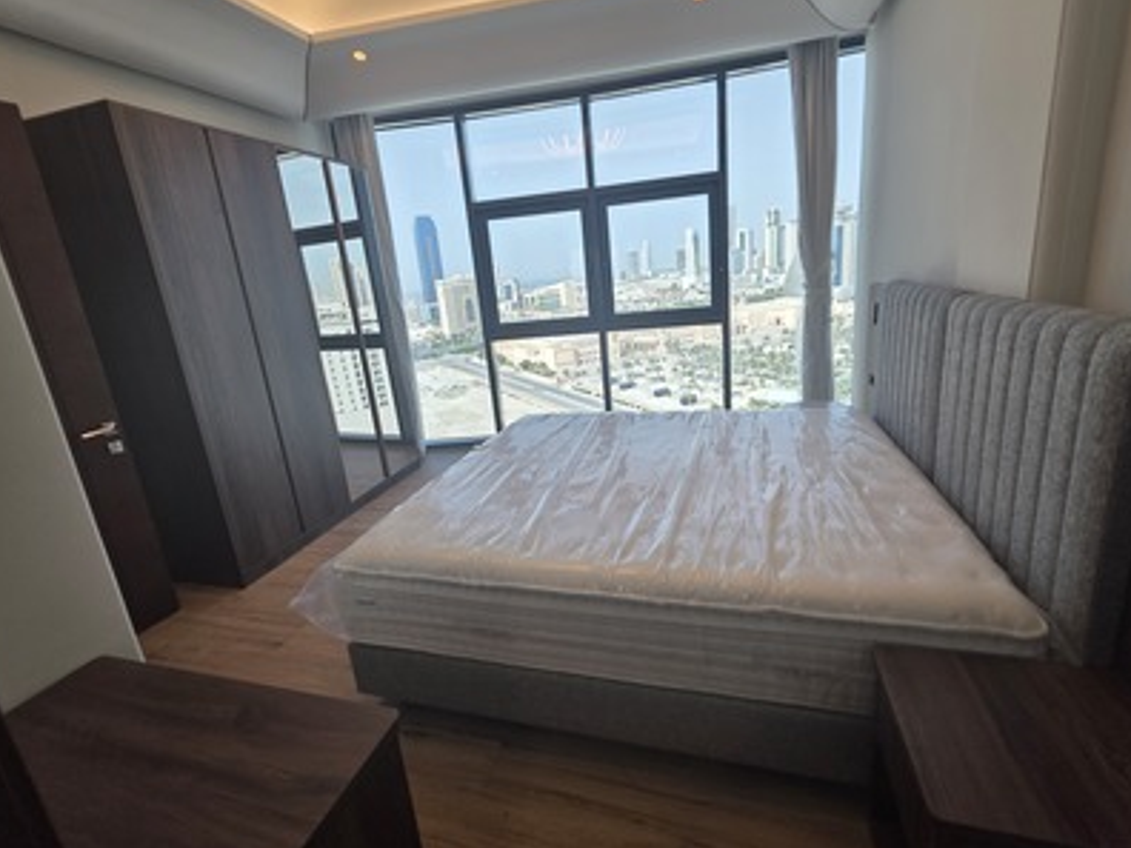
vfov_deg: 81.7
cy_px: 410
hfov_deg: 98.2
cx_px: 570
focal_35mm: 15
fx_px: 490
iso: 40
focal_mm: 2.2
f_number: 1.9
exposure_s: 1/274
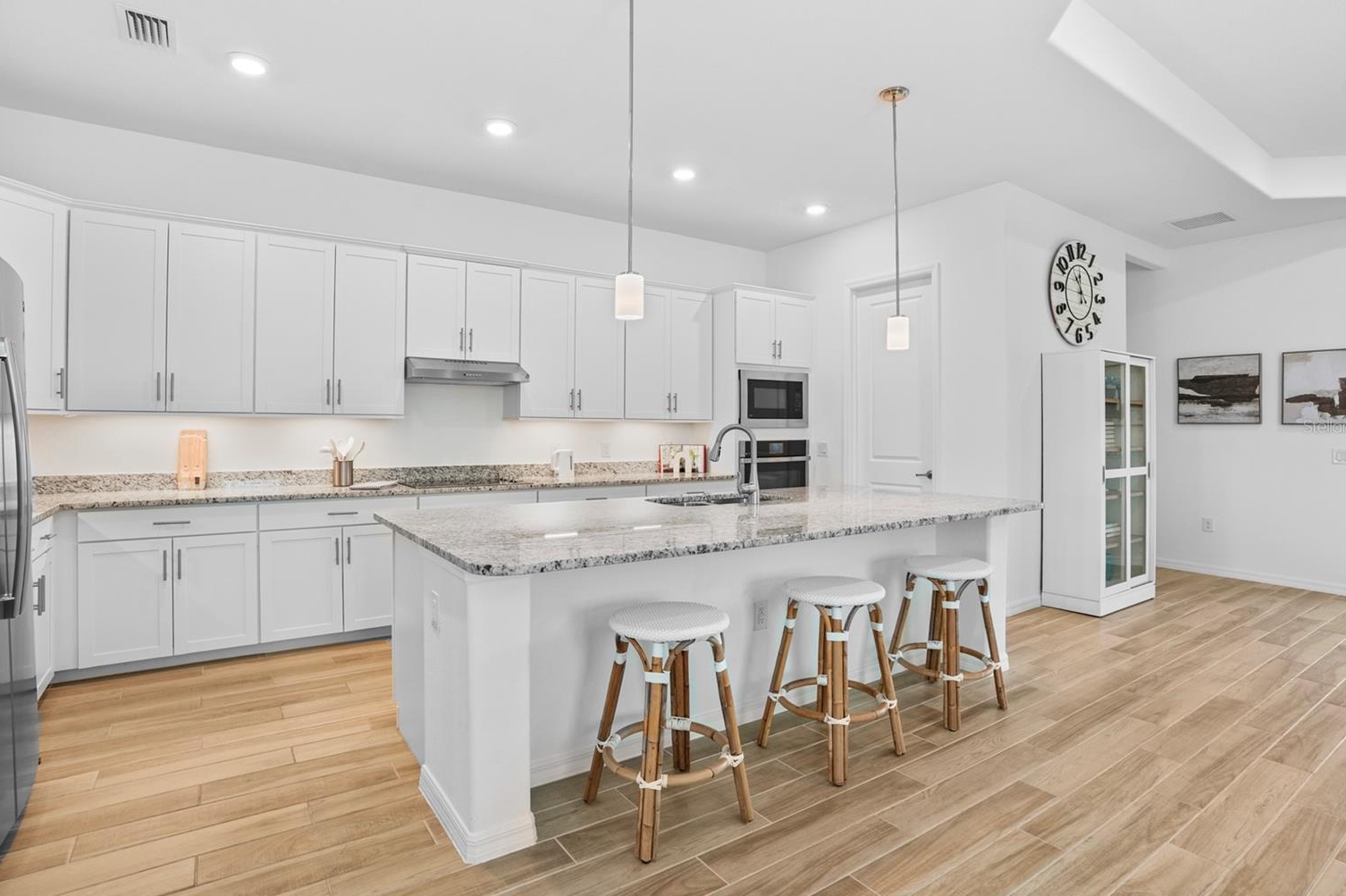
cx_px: 668
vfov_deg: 70.4
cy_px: 426
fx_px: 635
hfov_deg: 93.3
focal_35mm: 17
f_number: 9
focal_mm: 16
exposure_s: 1/5
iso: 400
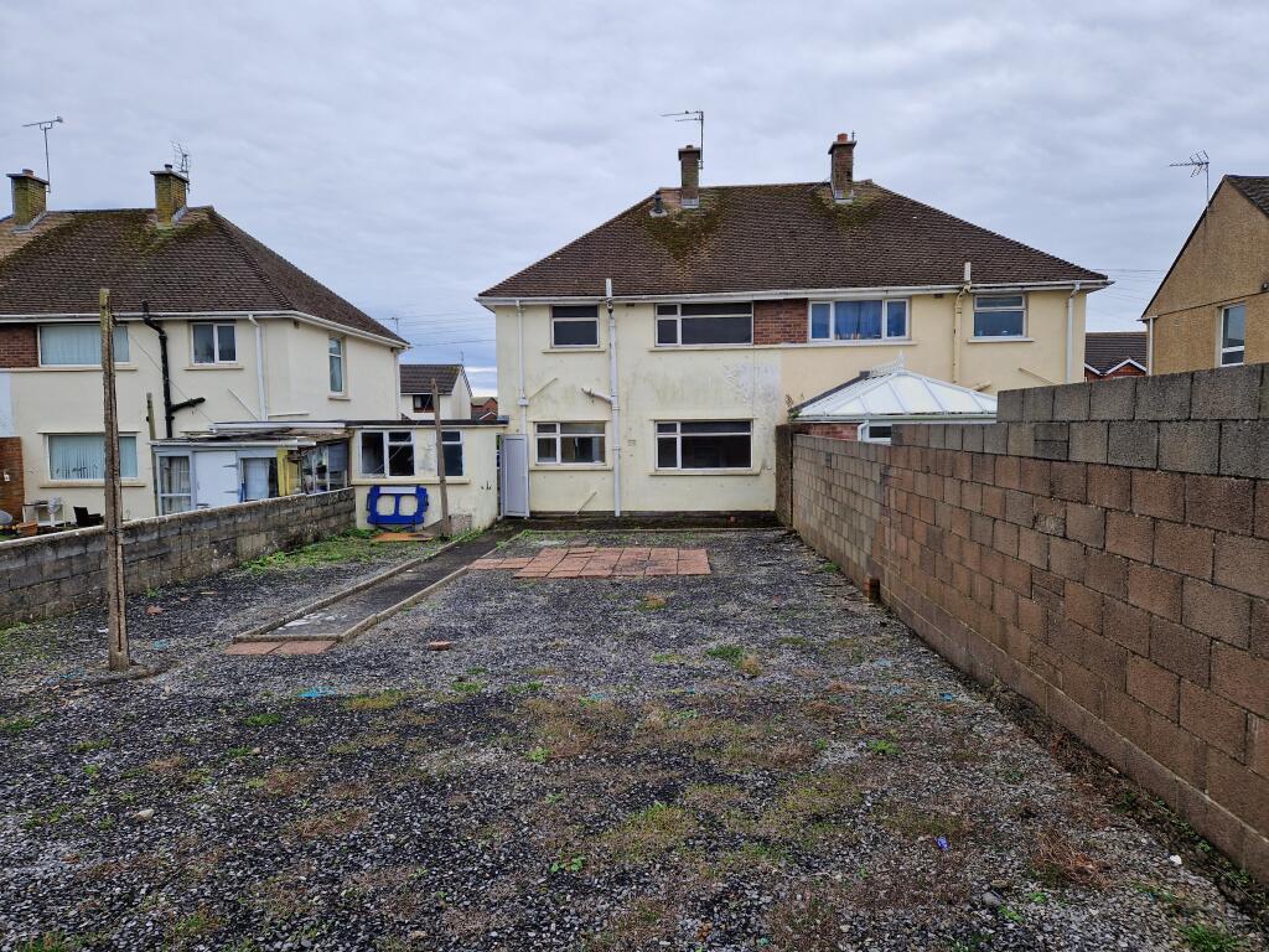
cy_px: 476
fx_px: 843
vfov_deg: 58.9
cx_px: 634
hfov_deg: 73.9
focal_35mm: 23
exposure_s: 1/231
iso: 50
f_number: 1.8
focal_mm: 5.4
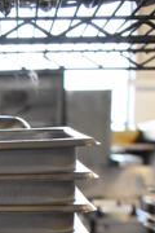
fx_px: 568
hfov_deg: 15.0
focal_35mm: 88
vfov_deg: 21.1
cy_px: 297
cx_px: -30
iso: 2200
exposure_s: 1/125
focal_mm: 22
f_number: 3.8
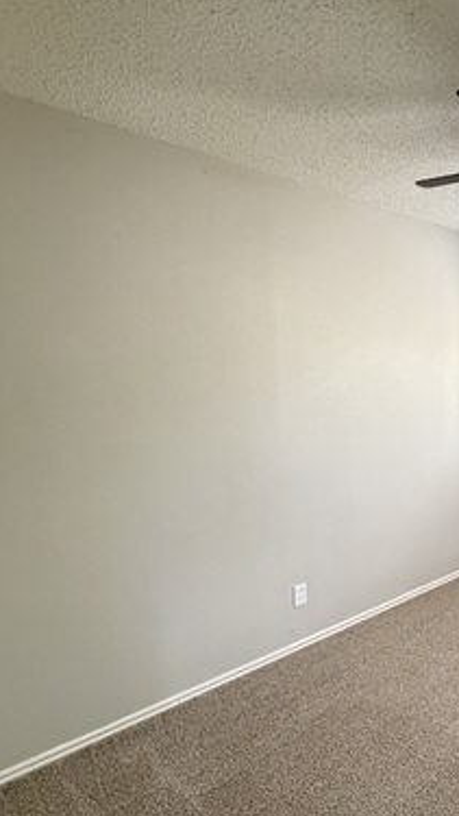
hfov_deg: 36.7
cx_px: 518
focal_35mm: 26
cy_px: 435
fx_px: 562
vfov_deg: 71.8
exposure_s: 1/60
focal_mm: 2.22
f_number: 2.2
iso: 800
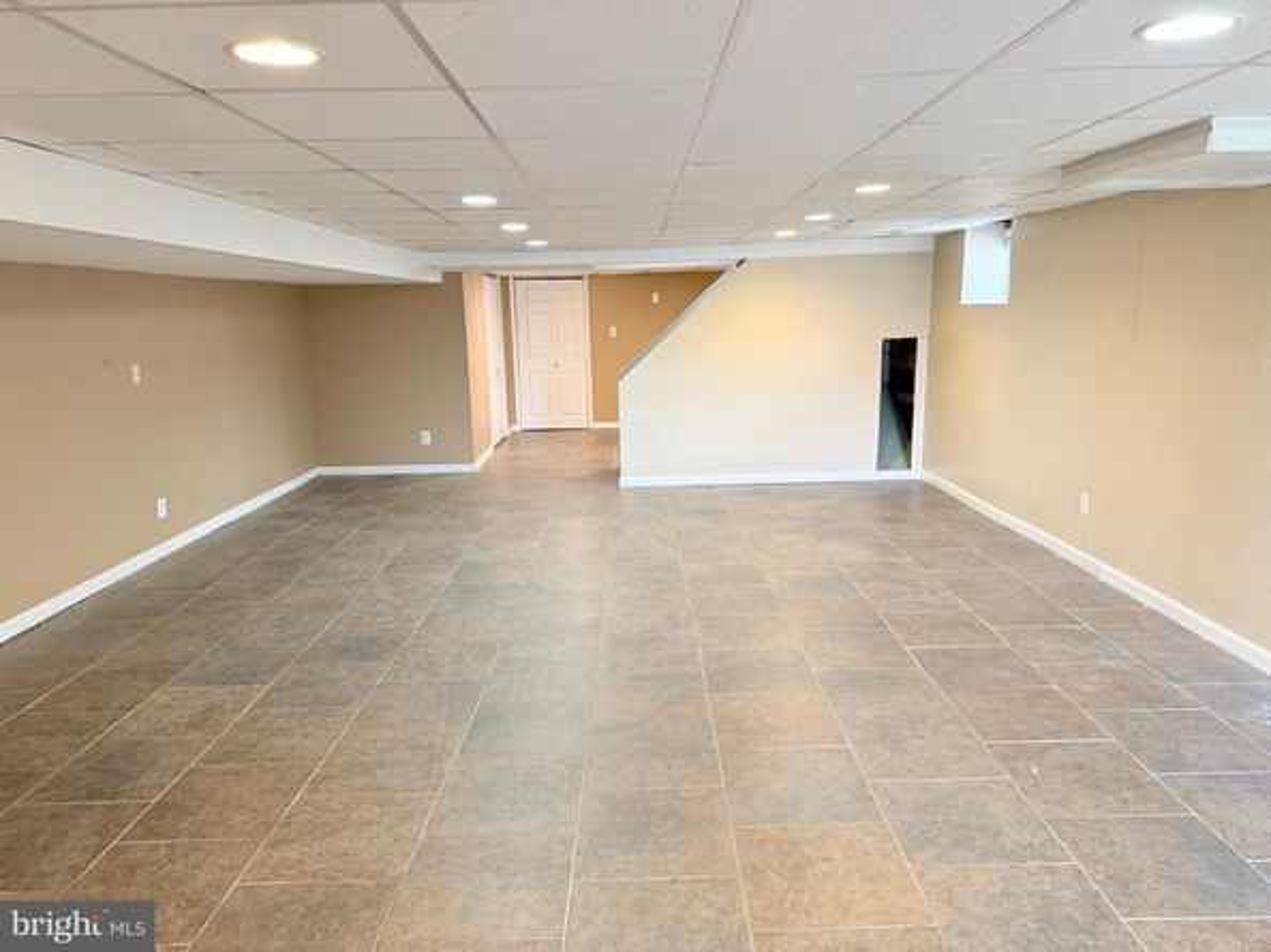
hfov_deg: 71.6
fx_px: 881
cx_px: 636
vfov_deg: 56.8
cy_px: 476
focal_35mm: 24
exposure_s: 1/60
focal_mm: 6.76
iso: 320
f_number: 1.78
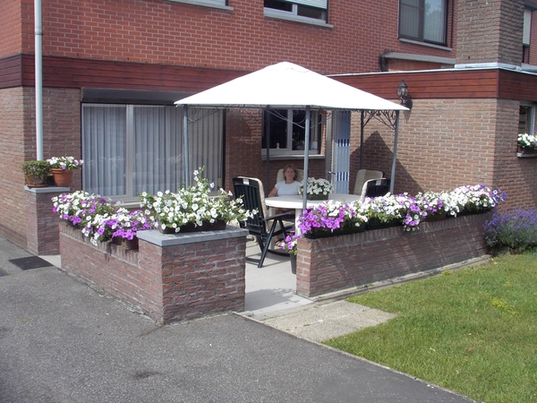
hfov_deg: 50.1
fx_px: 574
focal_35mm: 37
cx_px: 268
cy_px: 202
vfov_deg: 38.7
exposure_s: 1/240
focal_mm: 5.7
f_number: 5
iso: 70
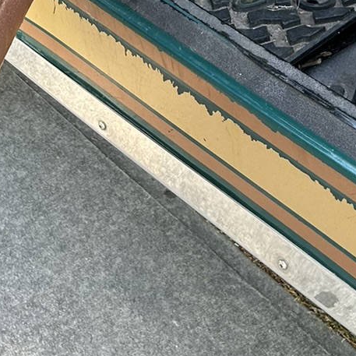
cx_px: 91
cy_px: -126
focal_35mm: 103
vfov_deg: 15.9
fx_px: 1198
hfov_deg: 16.8
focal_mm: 5.7
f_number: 1.5
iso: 40
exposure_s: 1/121
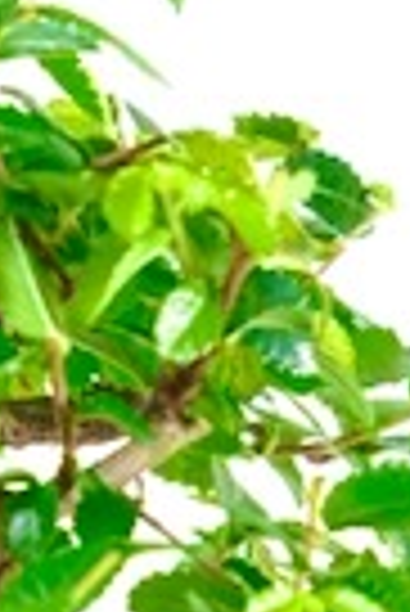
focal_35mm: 523
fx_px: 8911
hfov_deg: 2.6
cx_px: -403
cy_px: 382
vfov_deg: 3.9
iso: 2500
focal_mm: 74.2
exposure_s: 1/30
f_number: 8
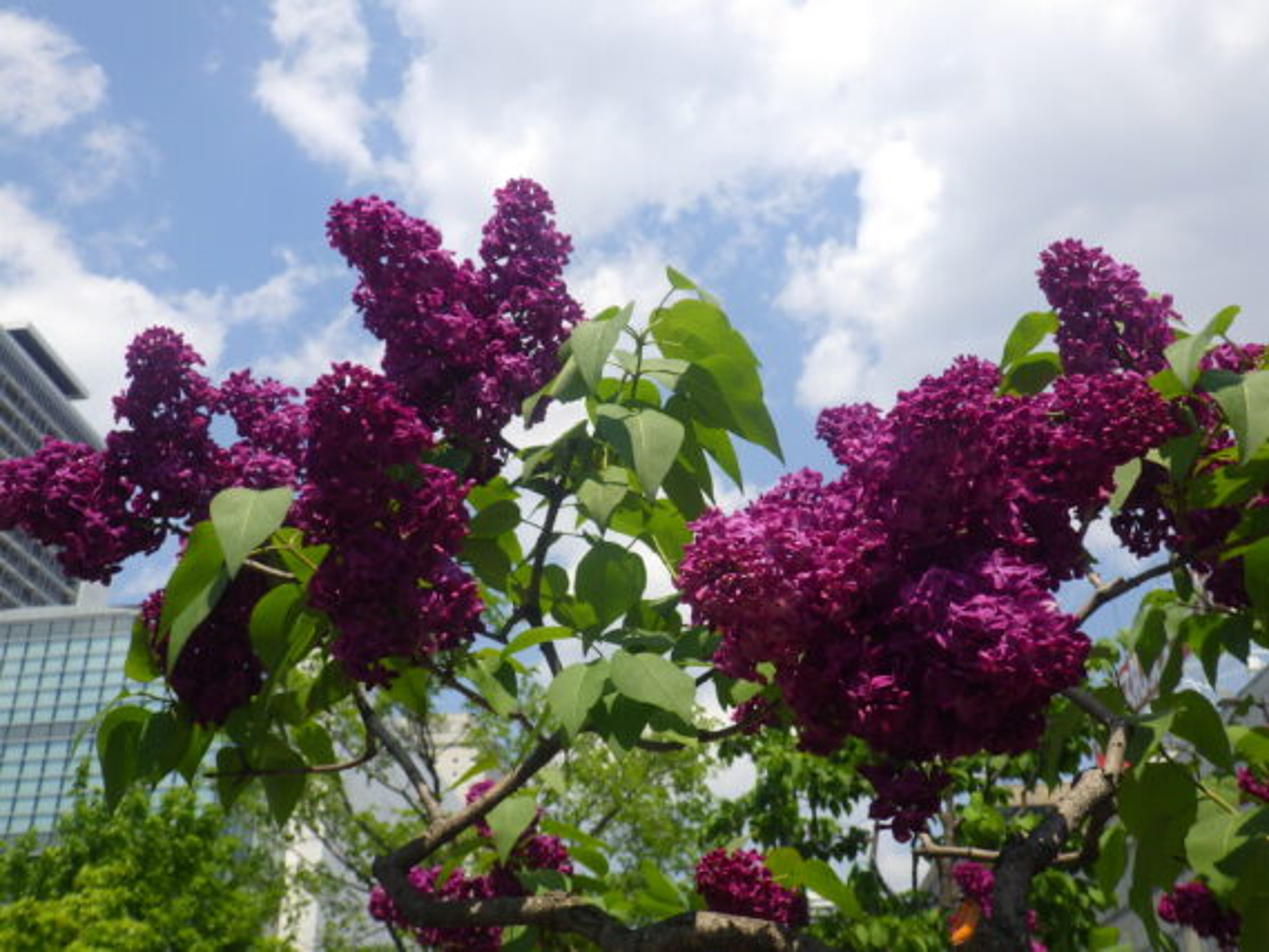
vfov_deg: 41.8
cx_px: 634
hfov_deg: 53.9
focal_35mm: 34
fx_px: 1247
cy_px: 476
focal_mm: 6.1
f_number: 4.6
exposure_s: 1/1000
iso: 125
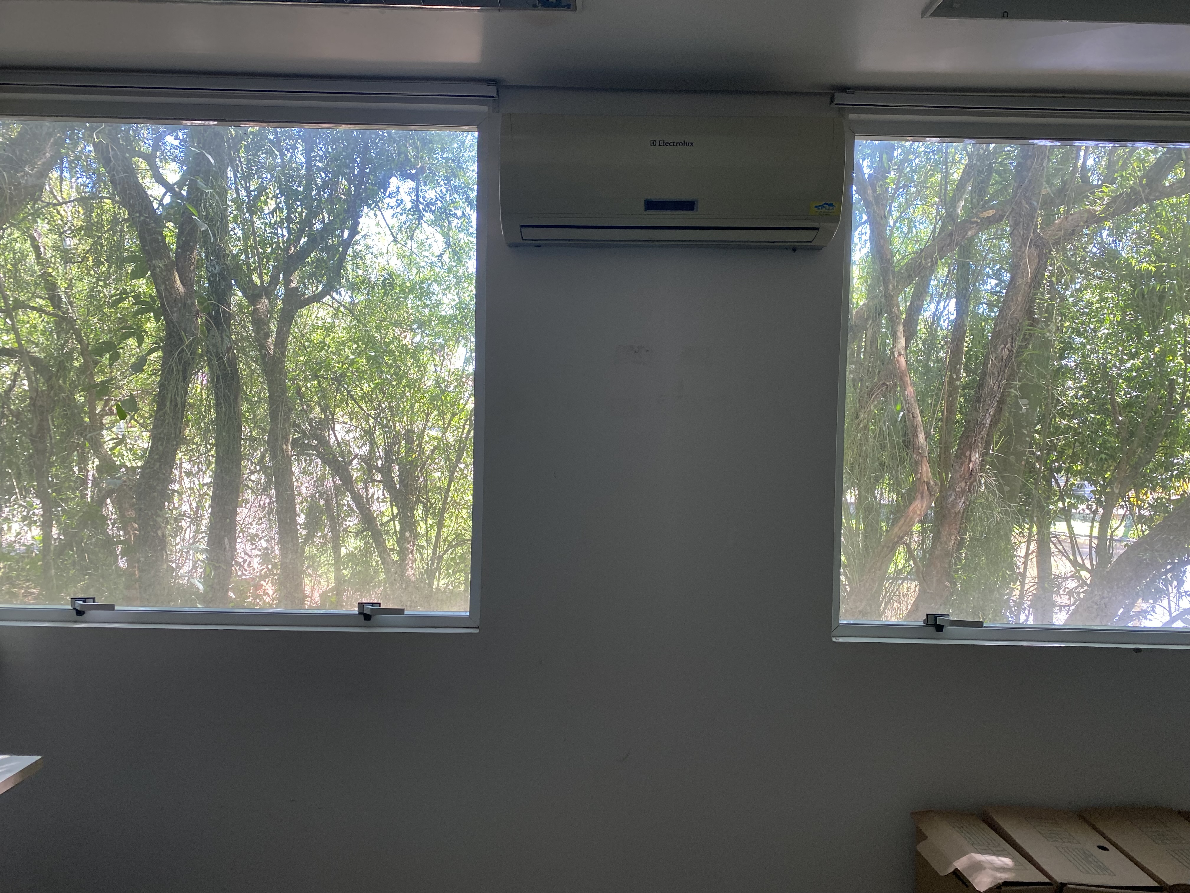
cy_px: 446
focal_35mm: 26
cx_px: 595
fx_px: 894
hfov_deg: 67.3
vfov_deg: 53.1
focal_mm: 4.25
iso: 125
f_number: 1.8
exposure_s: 1/110
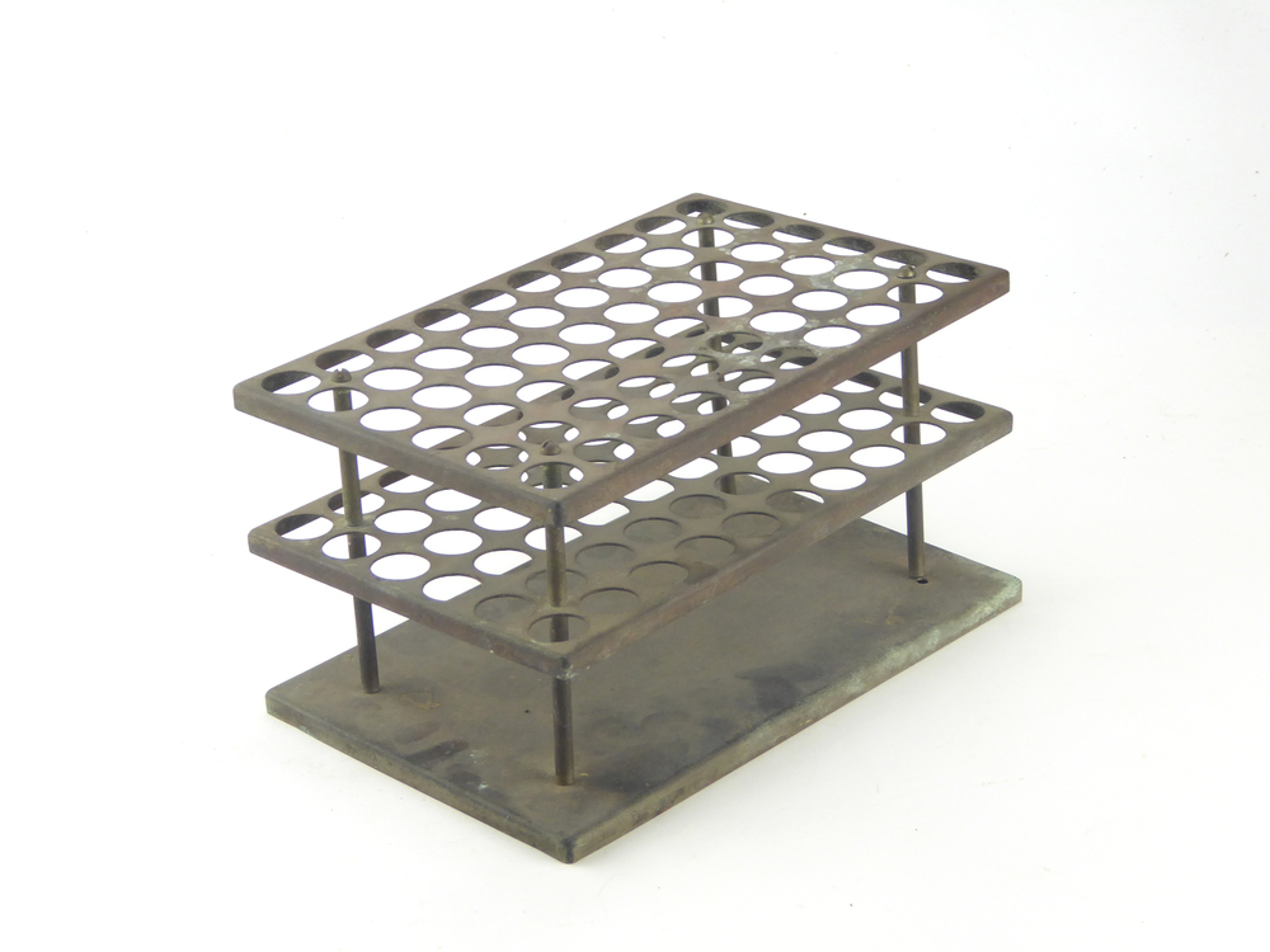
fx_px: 2898
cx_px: 635
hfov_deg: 24.7
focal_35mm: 79
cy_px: 476
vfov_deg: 18.7
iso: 200
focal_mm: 14.1
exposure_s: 1/80
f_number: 4.7
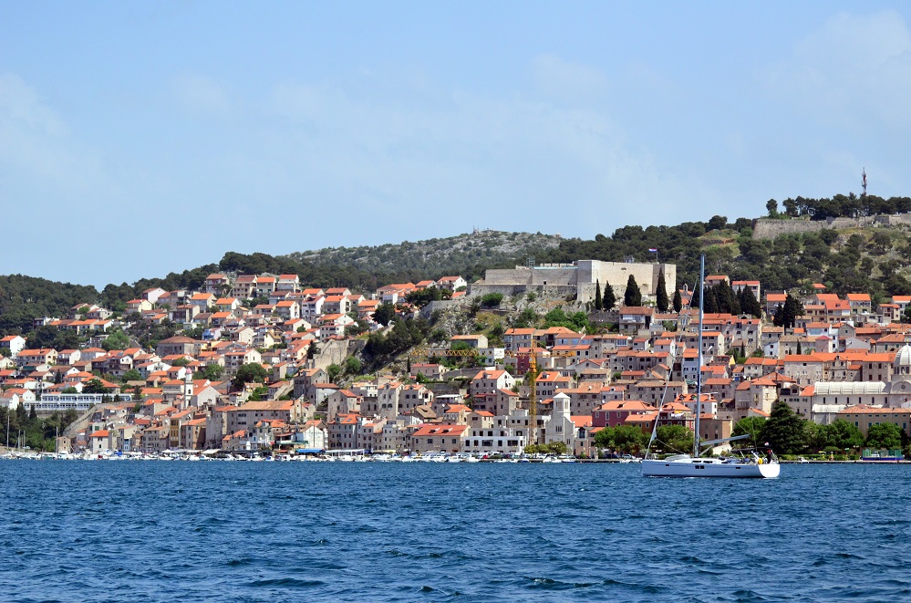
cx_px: 456
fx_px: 3219
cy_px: 302
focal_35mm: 128
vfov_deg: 10.7
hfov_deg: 16.1
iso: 900
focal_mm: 85
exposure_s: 1/8000
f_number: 4.5
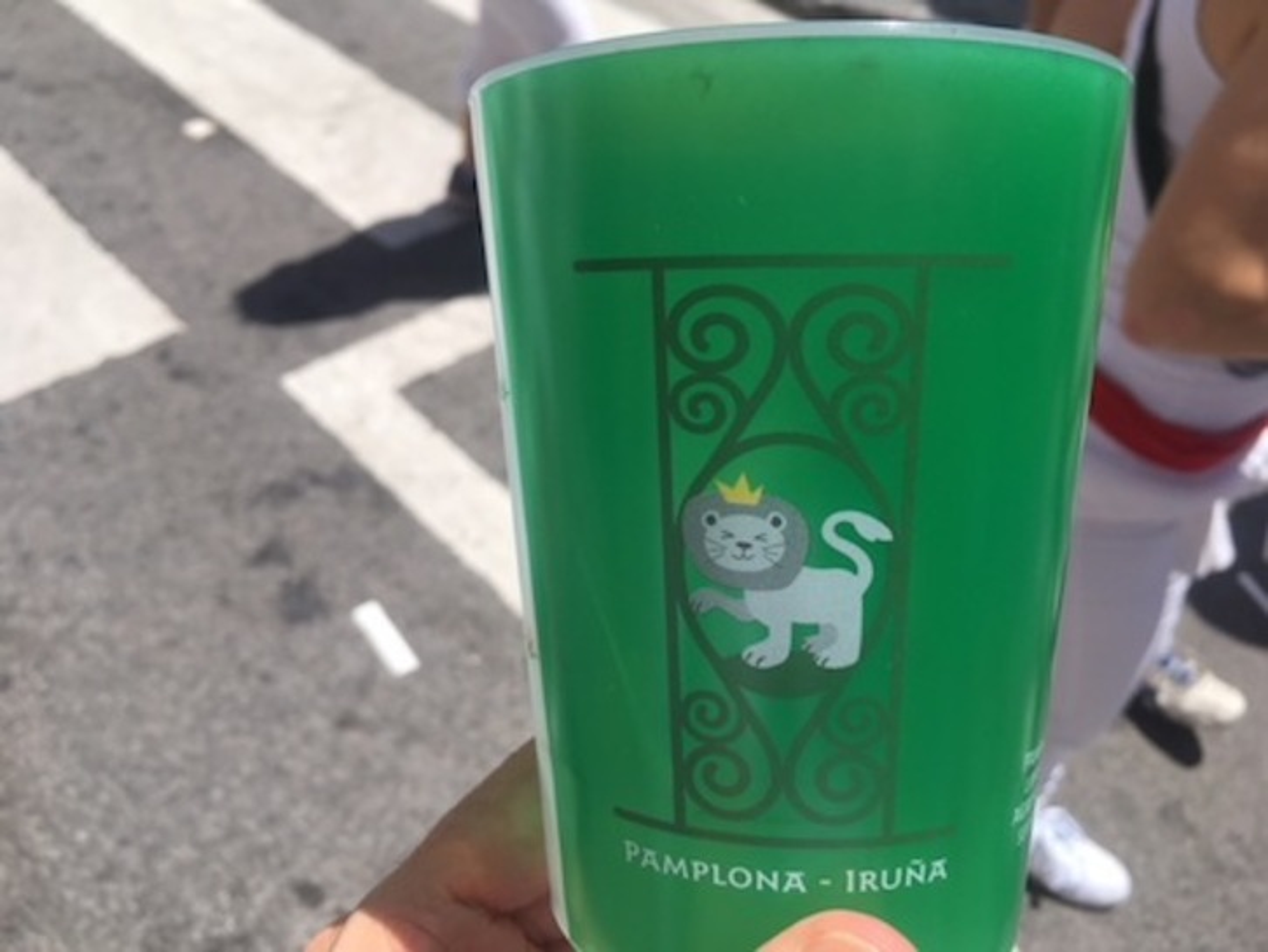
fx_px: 1063
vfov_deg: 48.3
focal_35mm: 29
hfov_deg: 61.6
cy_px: 476
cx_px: 634
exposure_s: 1/1748
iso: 25
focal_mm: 4.15
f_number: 2.2
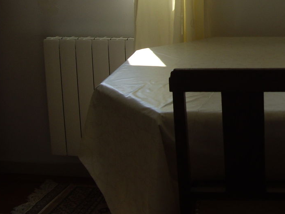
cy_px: 31
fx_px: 716
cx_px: 275
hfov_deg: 21.8
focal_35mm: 87
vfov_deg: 16.8
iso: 64
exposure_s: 1/500
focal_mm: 7.9
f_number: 2.8
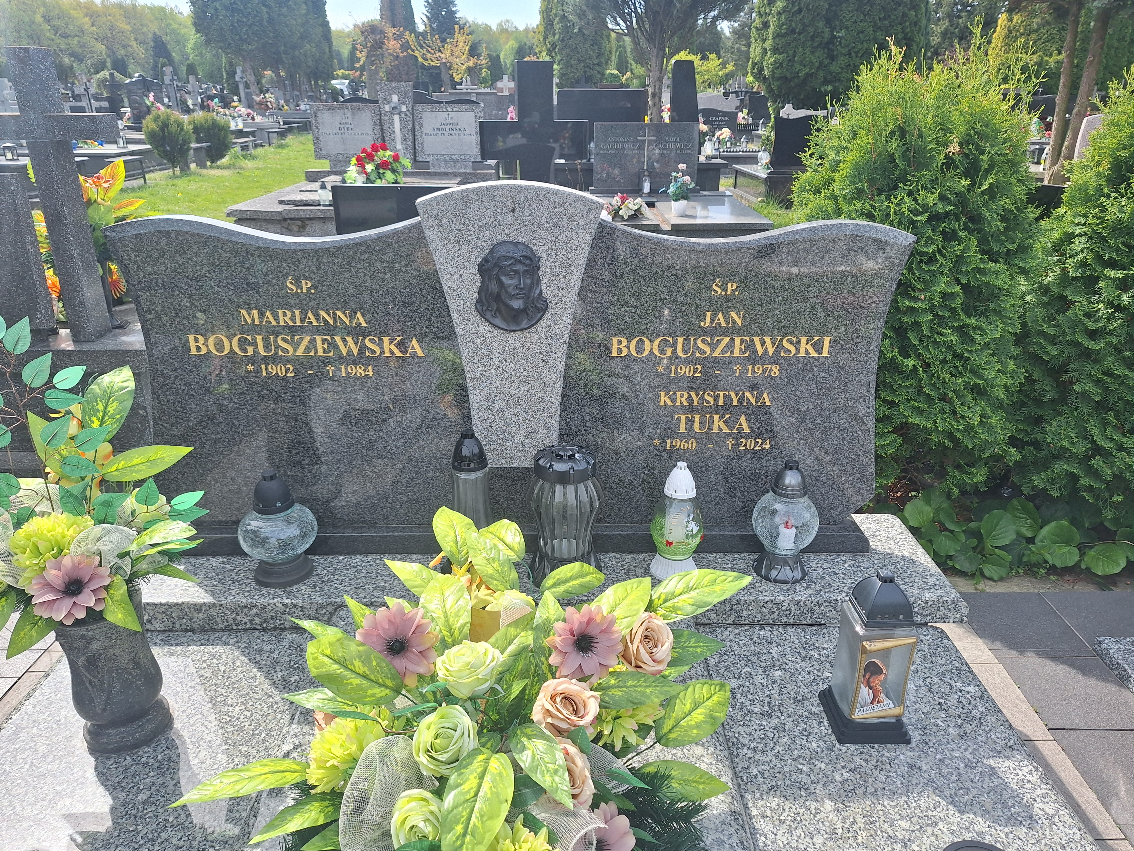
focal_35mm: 24
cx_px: 565
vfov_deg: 56.8
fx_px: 786
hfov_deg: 71.6
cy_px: 439
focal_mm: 5.54
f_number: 1.8
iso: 40
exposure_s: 1/1406
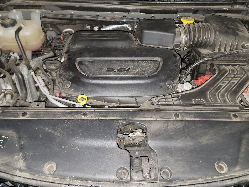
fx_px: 173
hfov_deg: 71.6
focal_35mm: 24
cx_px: 124
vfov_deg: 56.8
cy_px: 94
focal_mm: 6.7
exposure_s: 1/10
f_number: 1.8
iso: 360
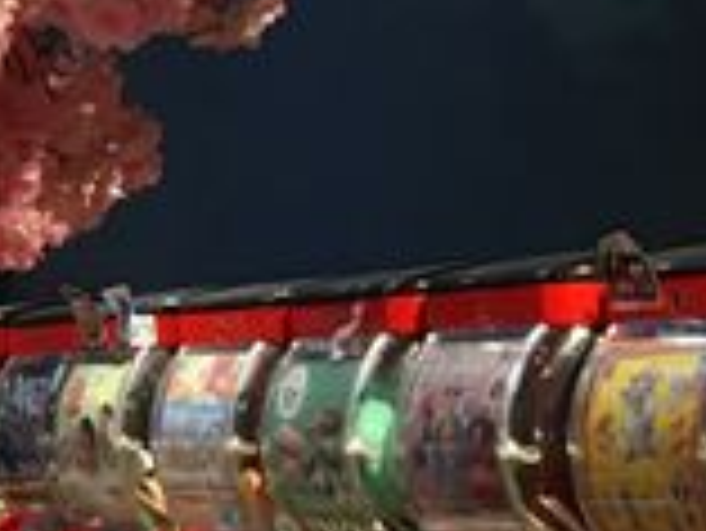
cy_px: -22
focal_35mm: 148
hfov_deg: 11.4
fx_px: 3021
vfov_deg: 9.9
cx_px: -913
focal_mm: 4.15
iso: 50
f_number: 2.2
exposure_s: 1/15
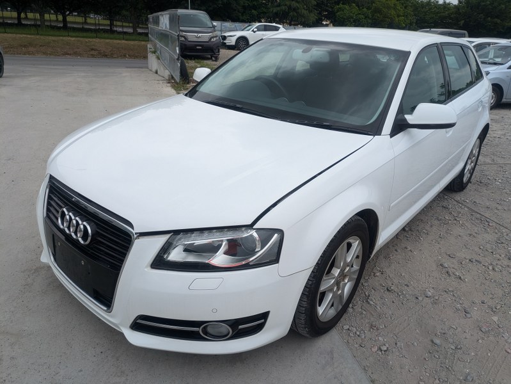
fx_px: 369
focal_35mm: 25
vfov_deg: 54.9
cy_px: 192
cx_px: 256
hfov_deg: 69.4
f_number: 1.89
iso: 78
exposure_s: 1/2451
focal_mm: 5.43
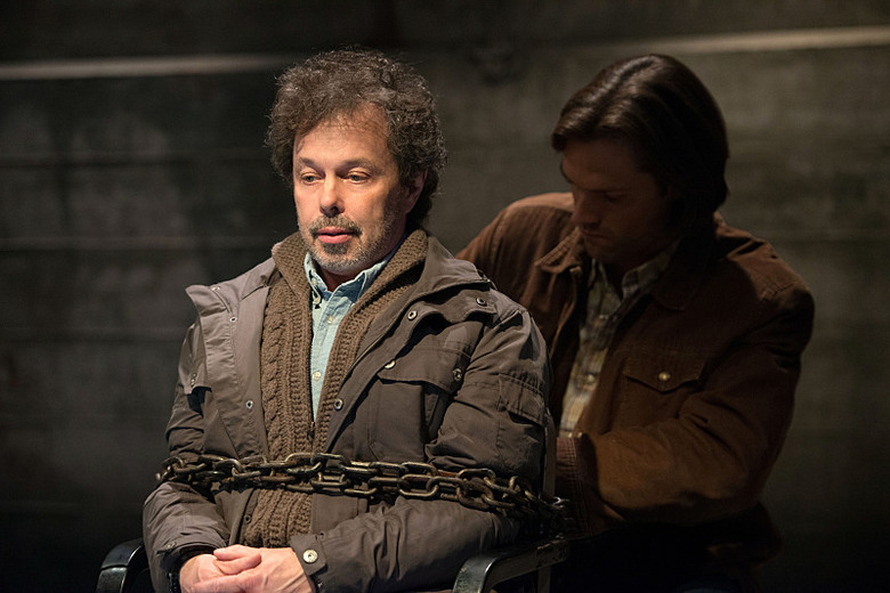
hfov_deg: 16.8
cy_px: 296
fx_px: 3016
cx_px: 445
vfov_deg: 11.2
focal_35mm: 122
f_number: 2.8
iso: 2500
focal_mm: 122
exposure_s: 1/100
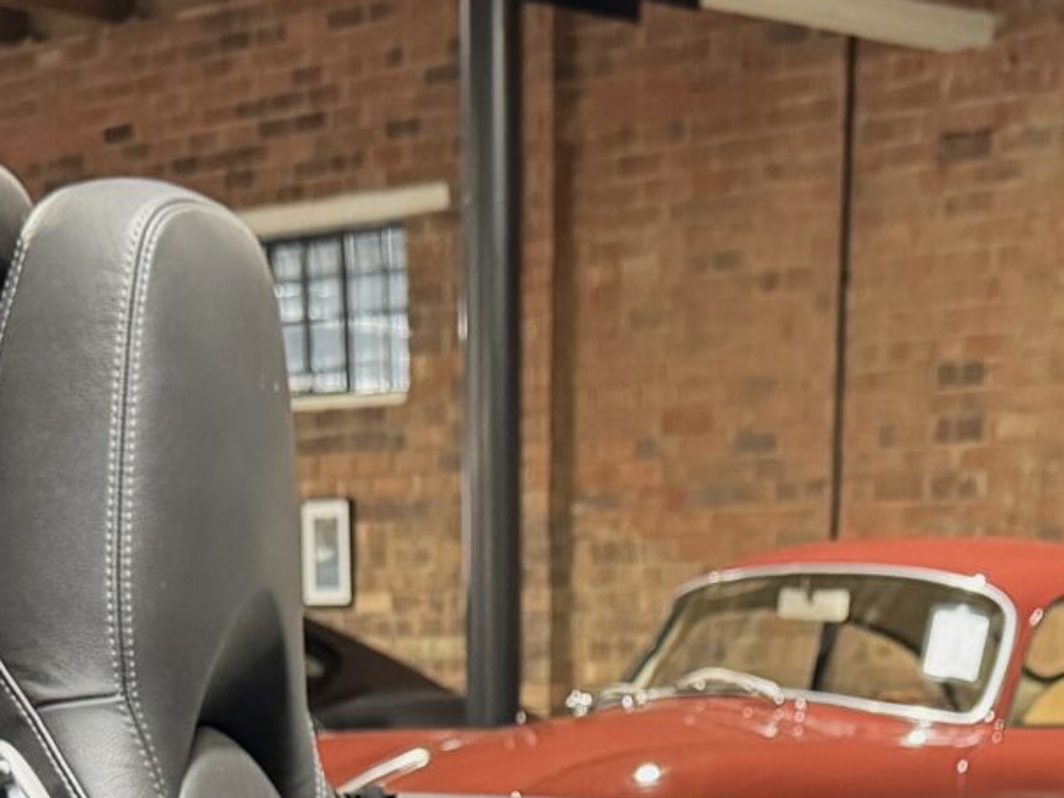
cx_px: 662
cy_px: 1488
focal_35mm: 101
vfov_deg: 13.1
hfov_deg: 19.4
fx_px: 3104
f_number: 1.78
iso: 640
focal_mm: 6.76
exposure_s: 1/33
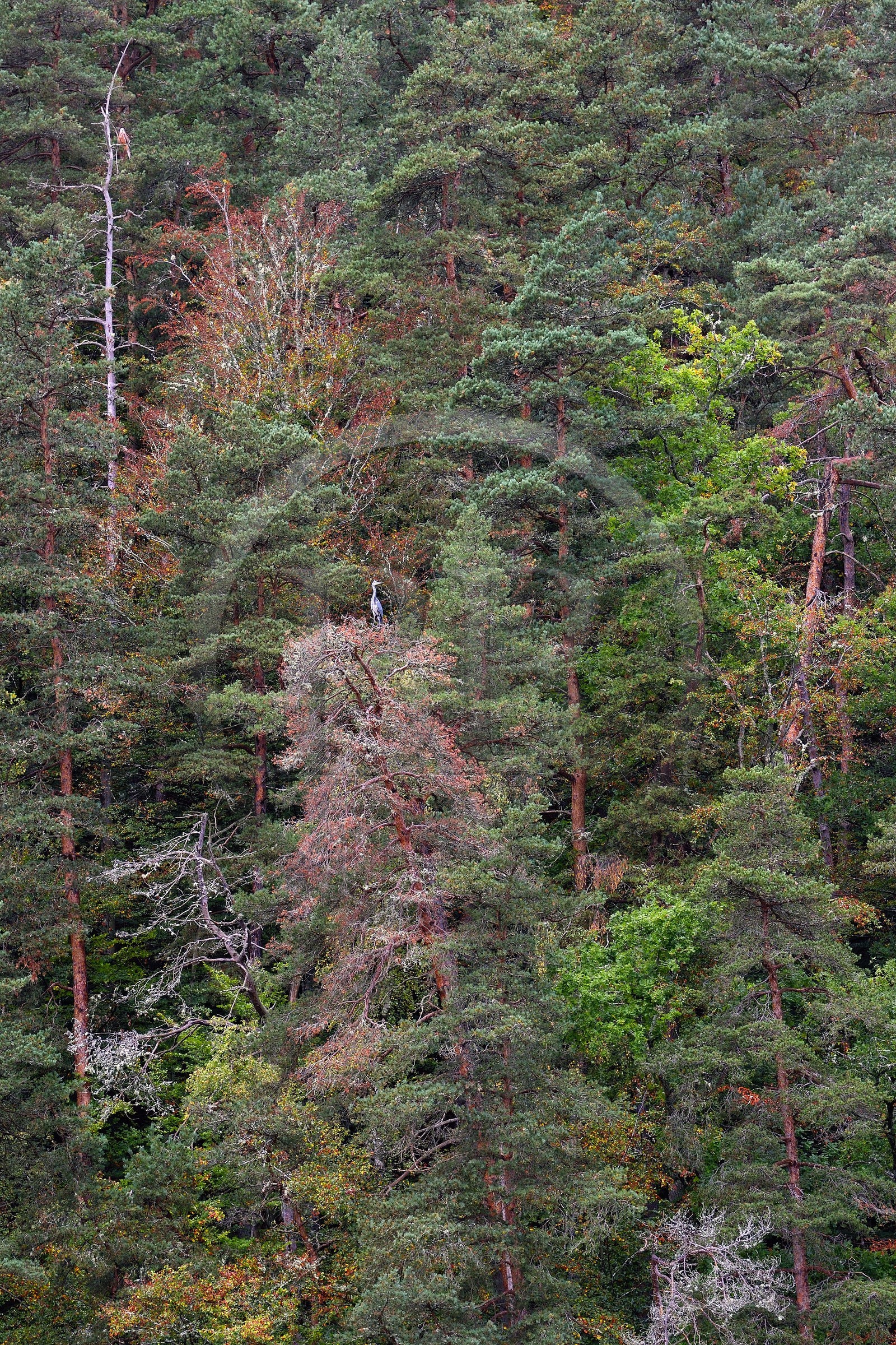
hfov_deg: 6.9
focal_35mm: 200
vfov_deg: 10.3
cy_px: 672
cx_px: 448
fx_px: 7466
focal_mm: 200
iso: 800
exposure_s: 1/250
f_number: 8
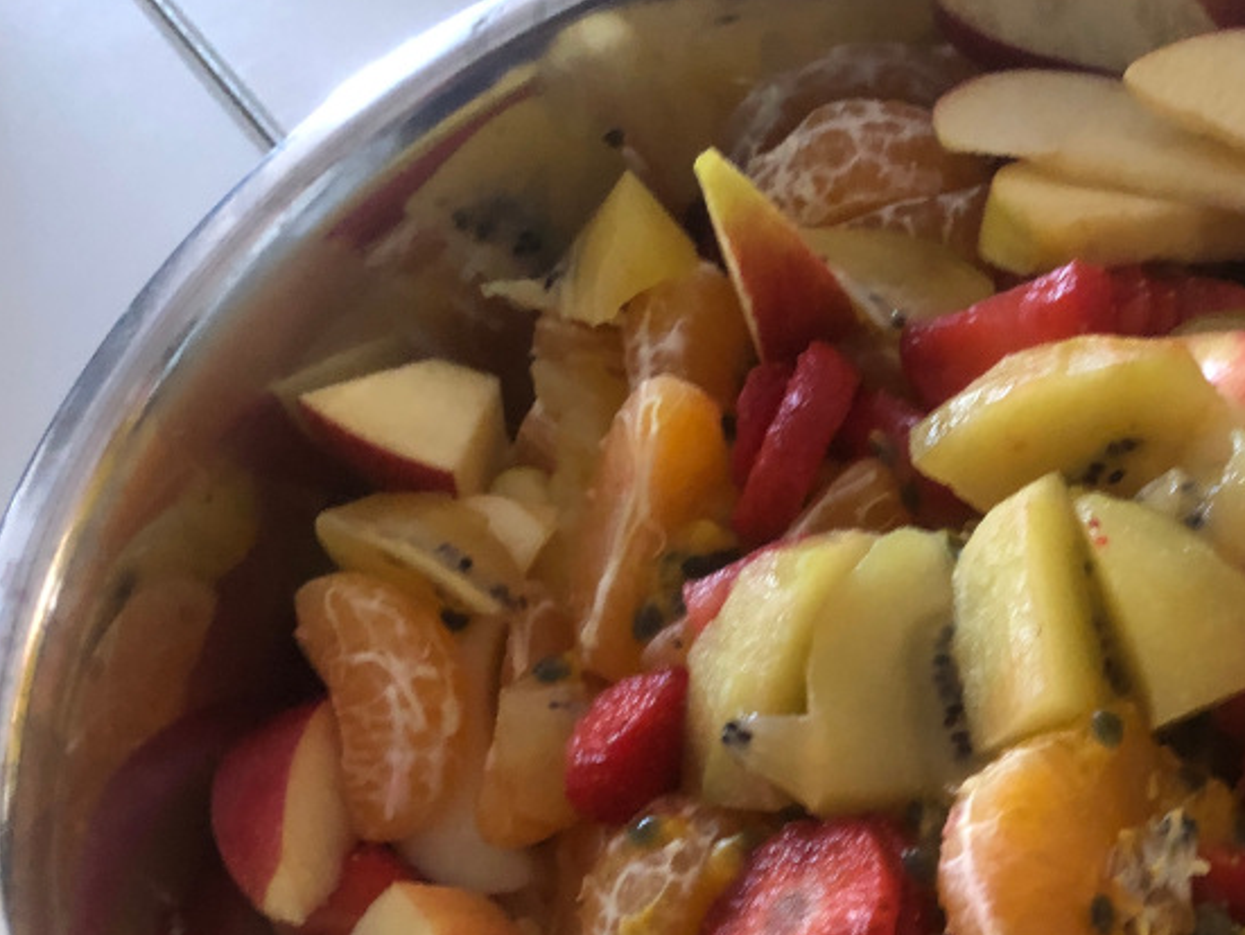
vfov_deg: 27.0
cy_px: 856
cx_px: 1087
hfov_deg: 35.0
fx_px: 1871
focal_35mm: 52
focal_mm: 3.99
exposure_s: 1/6
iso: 100
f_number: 1.8
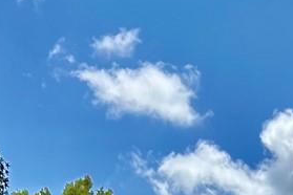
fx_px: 1261
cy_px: 581
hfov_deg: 13.0
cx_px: 332
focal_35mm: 155
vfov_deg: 7.7
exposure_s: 1/3571
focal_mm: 5.7
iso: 50
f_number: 1.5
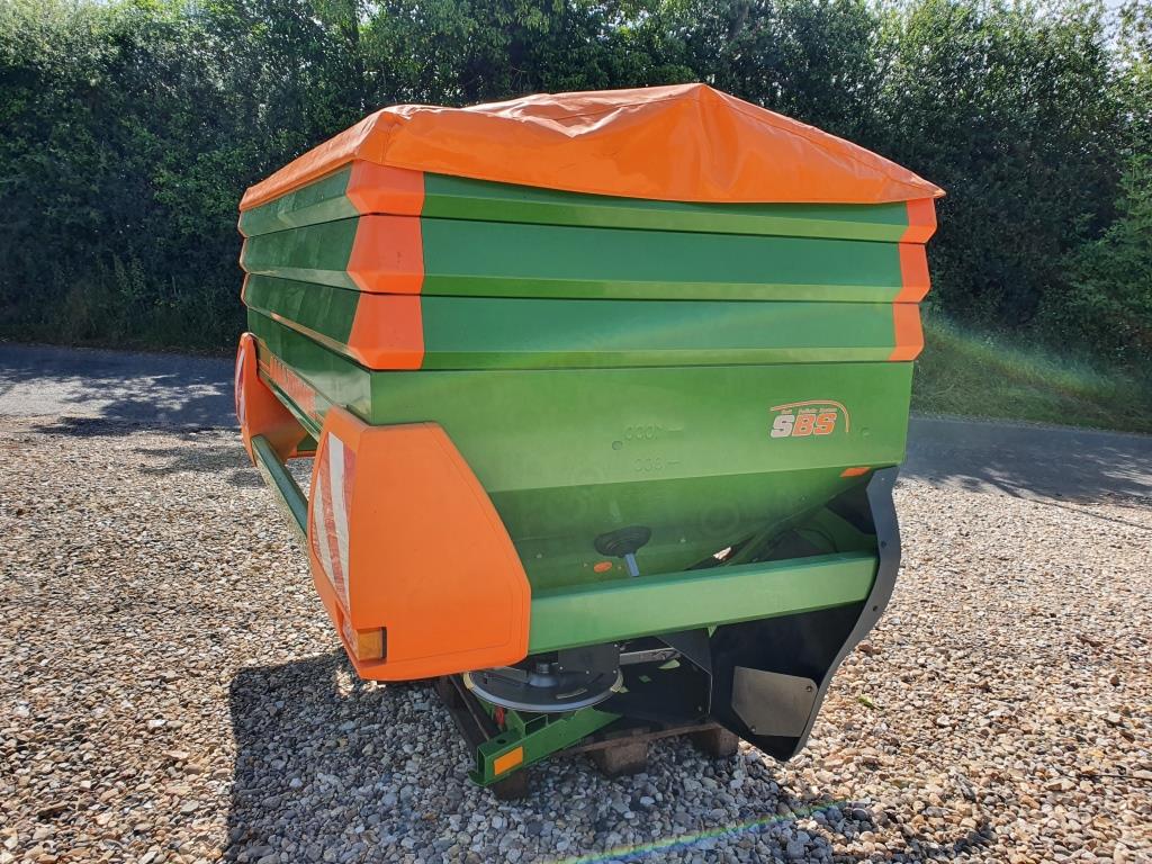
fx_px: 865
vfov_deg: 53.1
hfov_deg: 67.3
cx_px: 576
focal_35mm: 26
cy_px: 432
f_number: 2.4
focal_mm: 4.32
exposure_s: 1/712
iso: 50
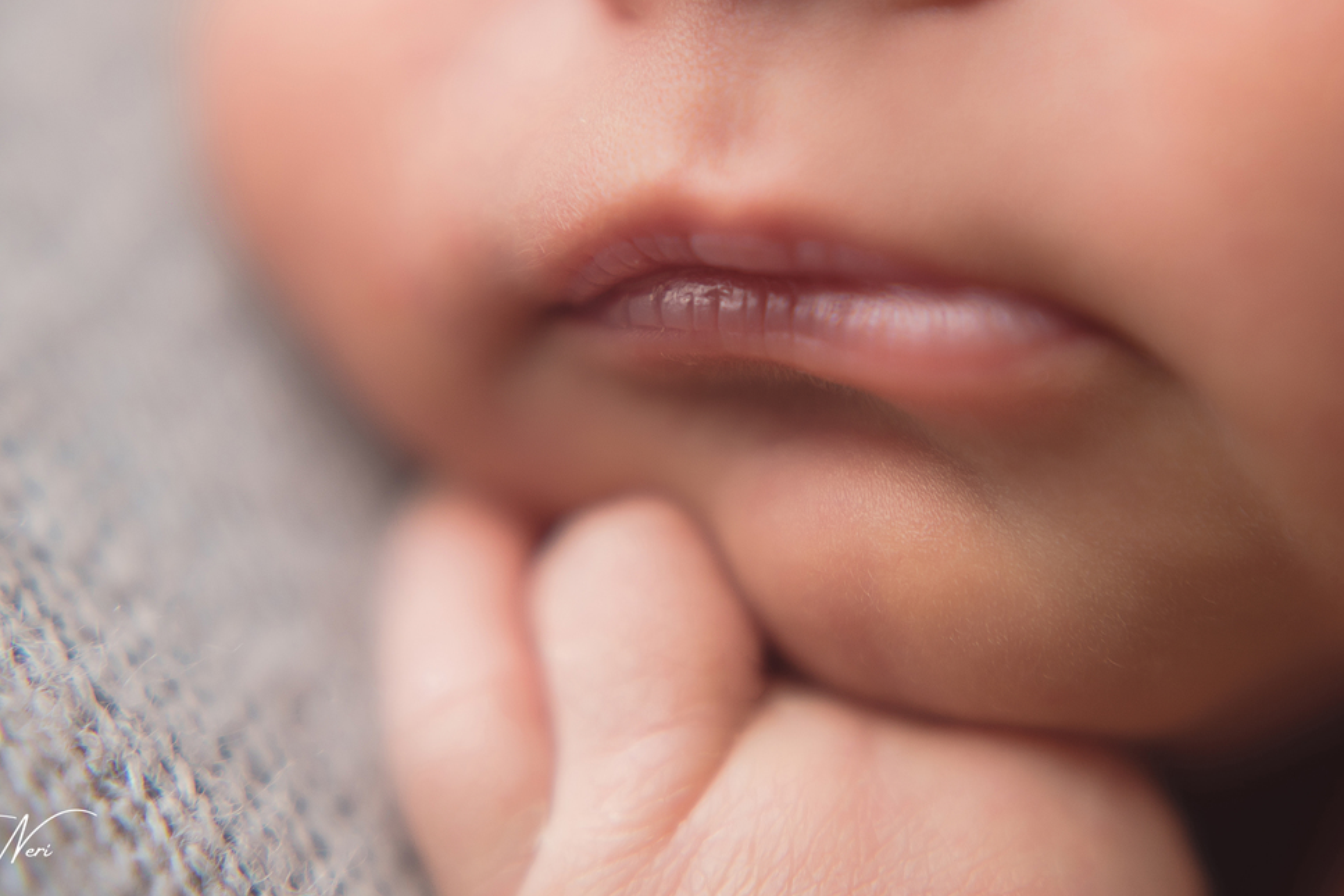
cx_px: 740
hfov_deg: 32.4
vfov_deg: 21.9
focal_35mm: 62
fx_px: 2314
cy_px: 344
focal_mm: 50
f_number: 2.8
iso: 250
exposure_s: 1/160
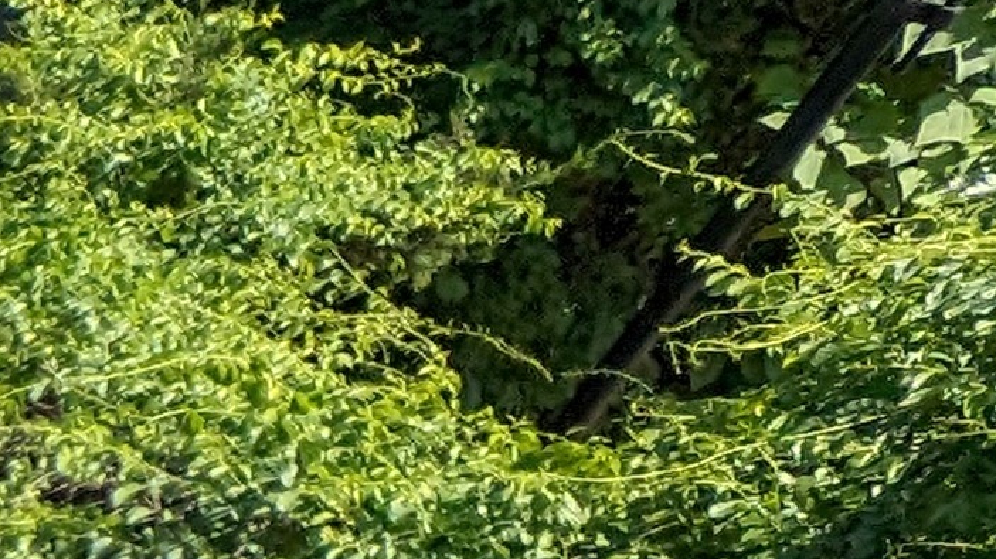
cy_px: 1410
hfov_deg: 12.8
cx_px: -1745
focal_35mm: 76
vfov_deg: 12.1
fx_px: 2007
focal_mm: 2.23
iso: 37
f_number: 1.95
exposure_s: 1/1656
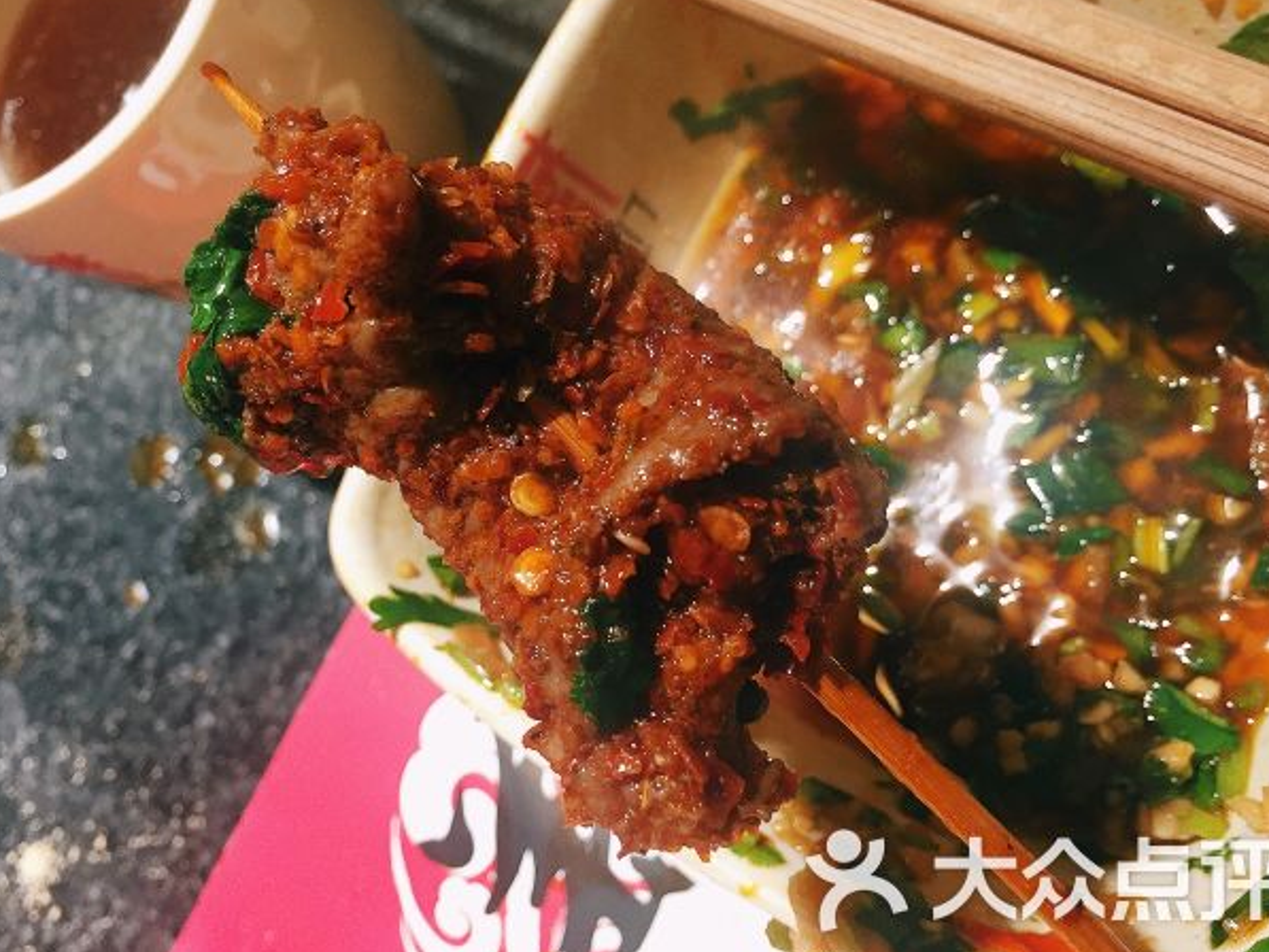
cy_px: 432
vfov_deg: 41.8
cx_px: 595
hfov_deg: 53.9
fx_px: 1247
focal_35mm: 34
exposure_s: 1/33
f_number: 2.2
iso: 80
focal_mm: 4.15
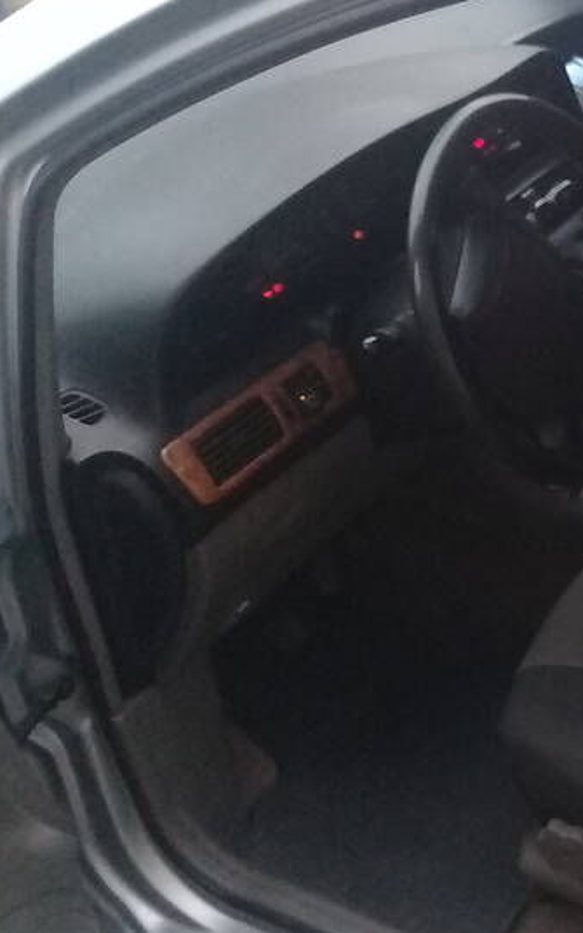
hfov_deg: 24.2
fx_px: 1246
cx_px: 679
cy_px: 491
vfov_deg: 41.0
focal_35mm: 49
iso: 320
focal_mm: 3.3
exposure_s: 1/17
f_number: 2.2
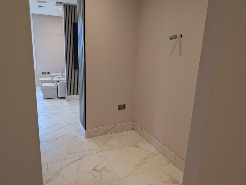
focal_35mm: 24
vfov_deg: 56.9
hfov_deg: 71.5
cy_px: 92
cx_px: 123
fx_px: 171
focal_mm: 6.9
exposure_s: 1/156
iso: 27
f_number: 1.68
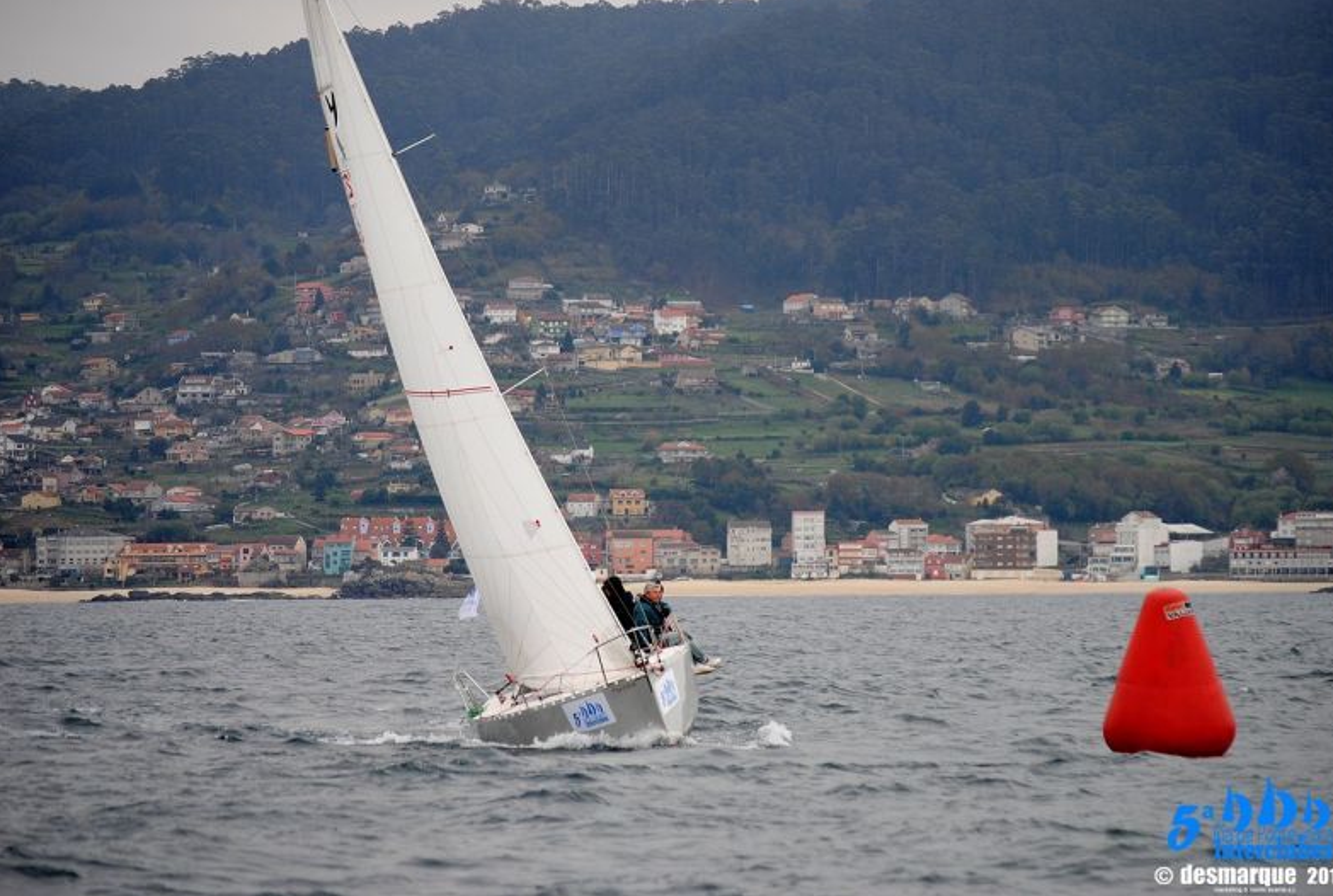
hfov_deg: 11.0
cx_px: 678
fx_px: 6940
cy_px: 444
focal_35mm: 187
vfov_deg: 7.4
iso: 200
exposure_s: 1/320
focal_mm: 122
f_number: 4.8
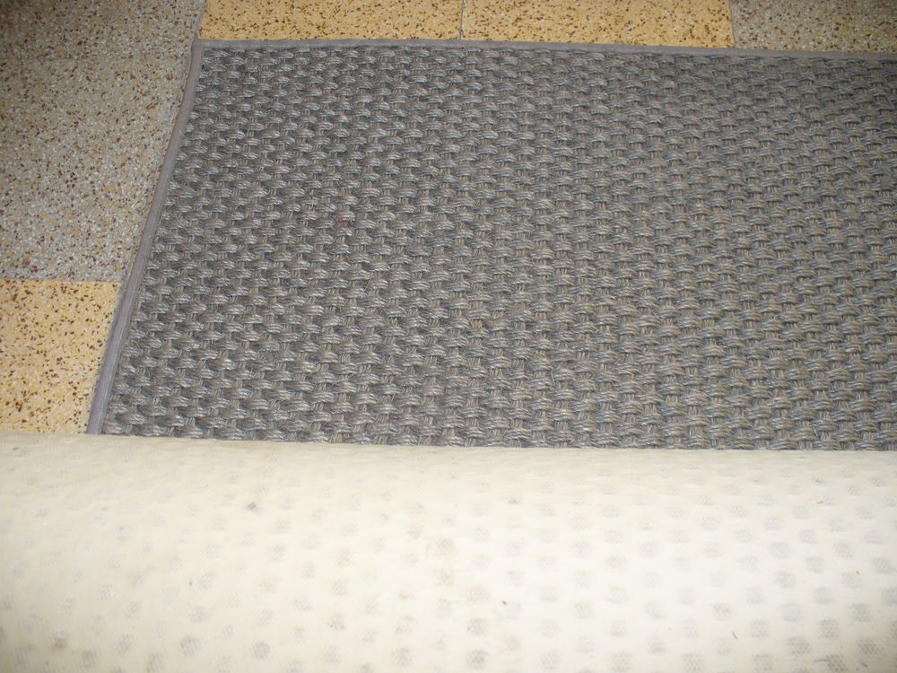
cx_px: 448
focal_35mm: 37
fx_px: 959
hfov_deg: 50.1
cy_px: 336
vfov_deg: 38.7
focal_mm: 6.1
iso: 100
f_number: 2.8
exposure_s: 1/30
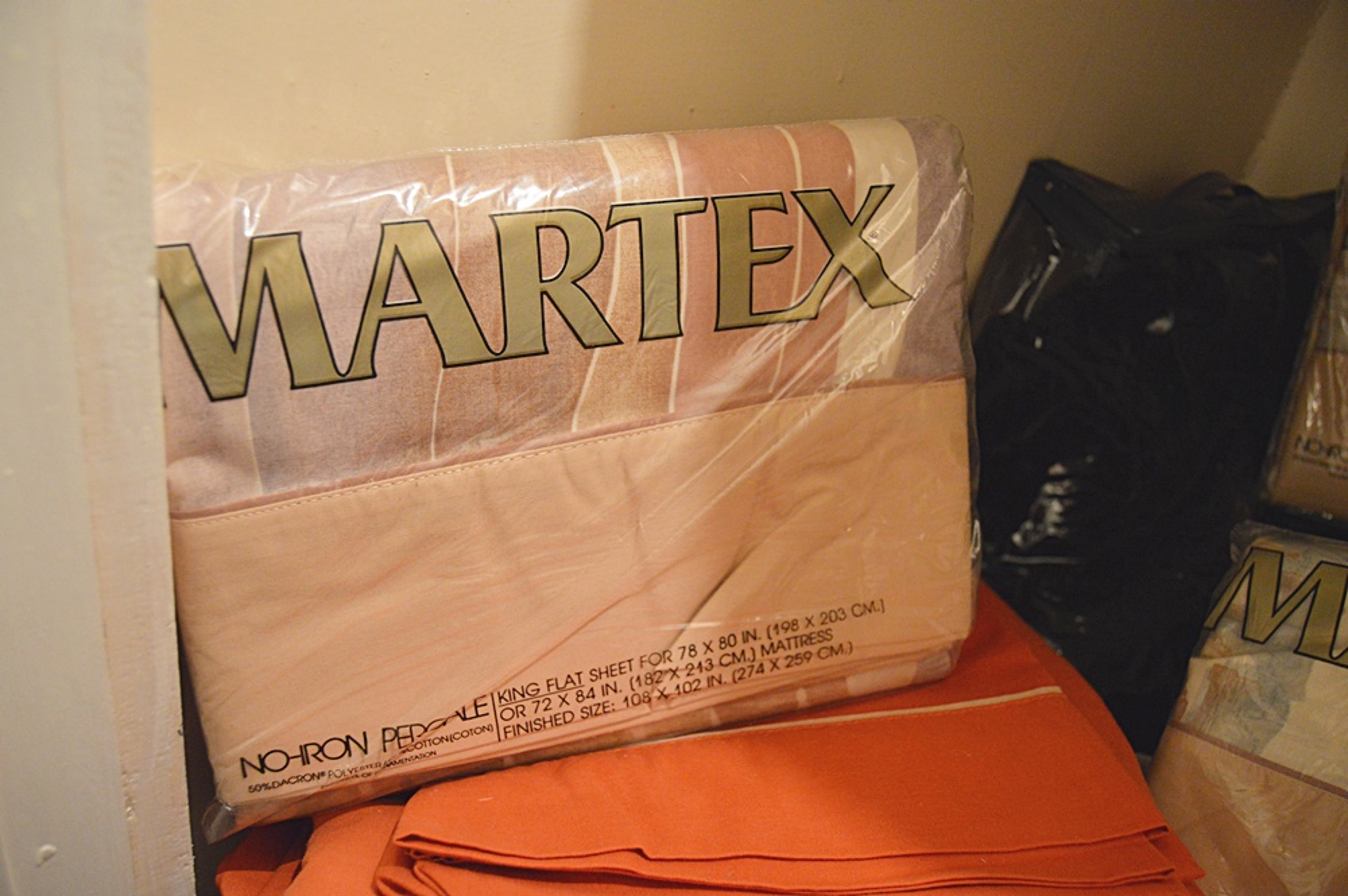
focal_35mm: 27
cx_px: 674
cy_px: 448
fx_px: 1010
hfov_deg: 67.4
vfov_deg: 47.9
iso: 2000
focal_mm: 18
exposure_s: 1/60
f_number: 3.5
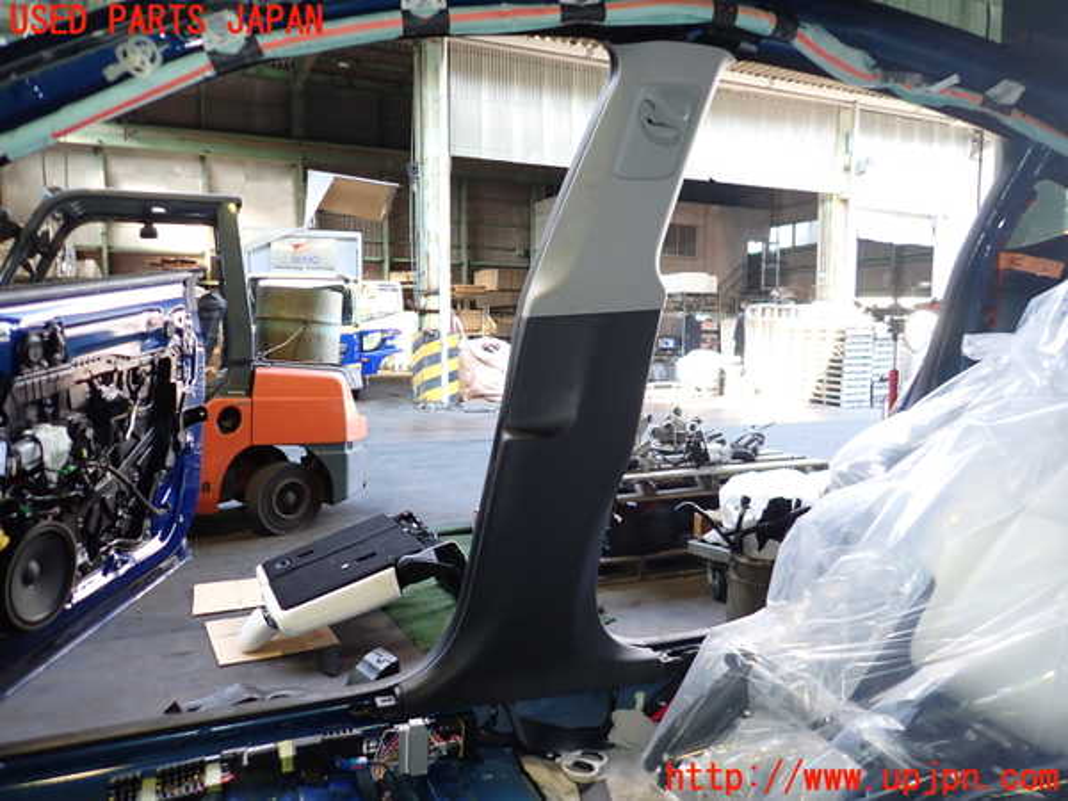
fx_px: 771
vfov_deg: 54.9
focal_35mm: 25
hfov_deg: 69.4
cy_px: 400
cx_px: 534
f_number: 2
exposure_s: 1/50
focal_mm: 4.5
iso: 200
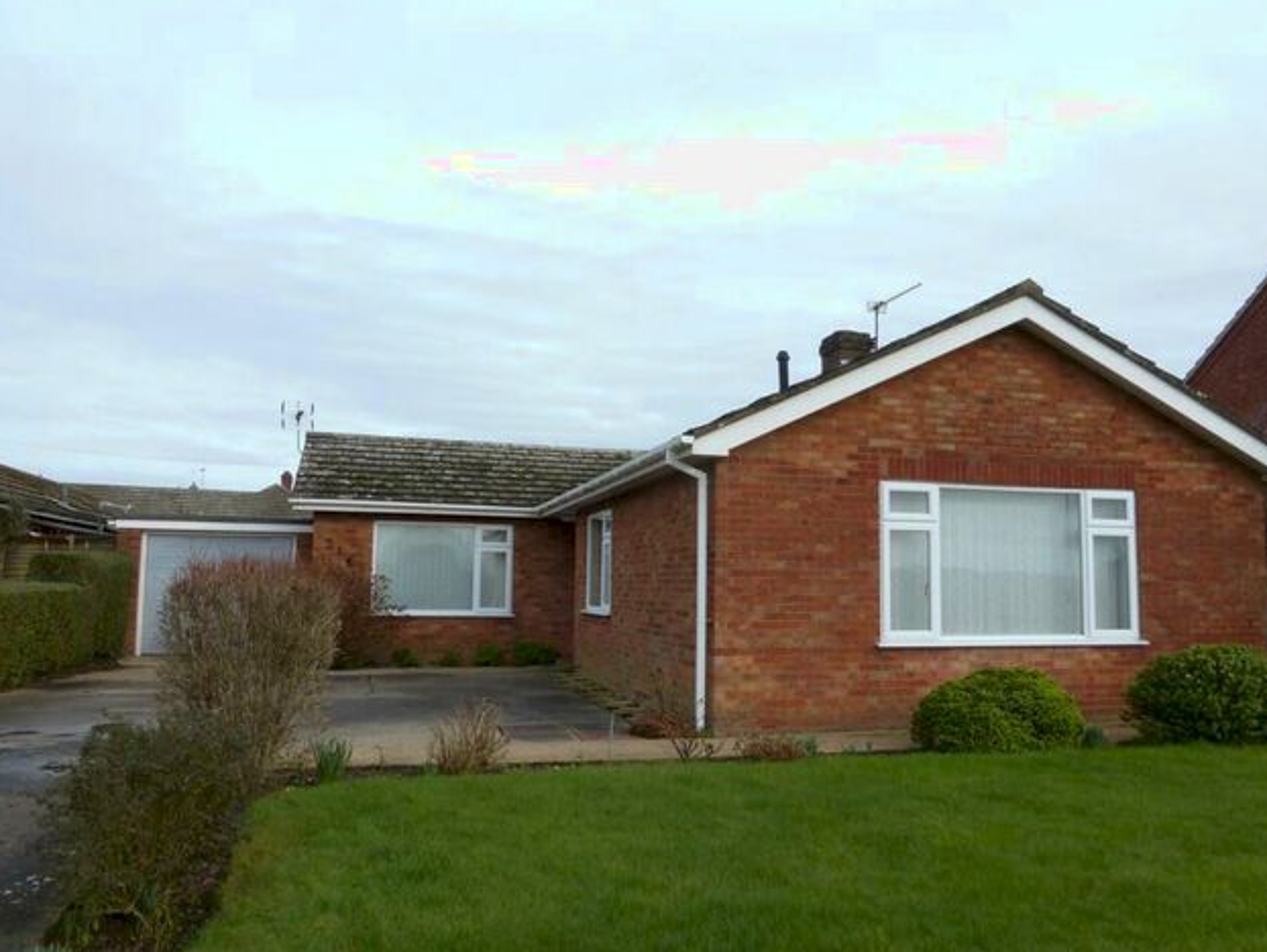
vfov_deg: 51.4
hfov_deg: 65.2
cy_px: 478
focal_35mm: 27
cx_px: 674
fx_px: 989
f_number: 4
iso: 100
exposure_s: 1/320
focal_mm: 4.3
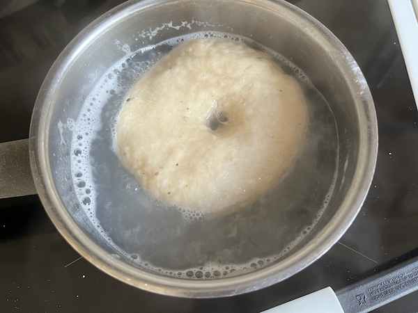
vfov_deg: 53.1
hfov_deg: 67.3
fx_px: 314
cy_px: 156
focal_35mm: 26
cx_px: 209
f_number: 1.6
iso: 200
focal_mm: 5.1
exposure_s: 1/50
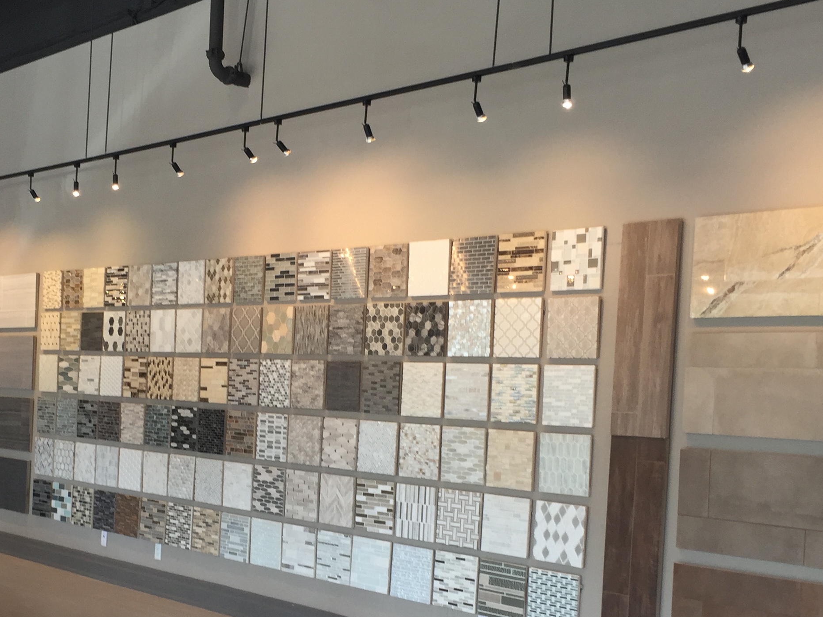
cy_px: 431
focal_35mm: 51
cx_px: 290
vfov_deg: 28.3
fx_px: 1213
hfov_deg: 37.2
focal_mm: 4.15
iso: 40
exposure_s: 1/60
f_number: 2.2
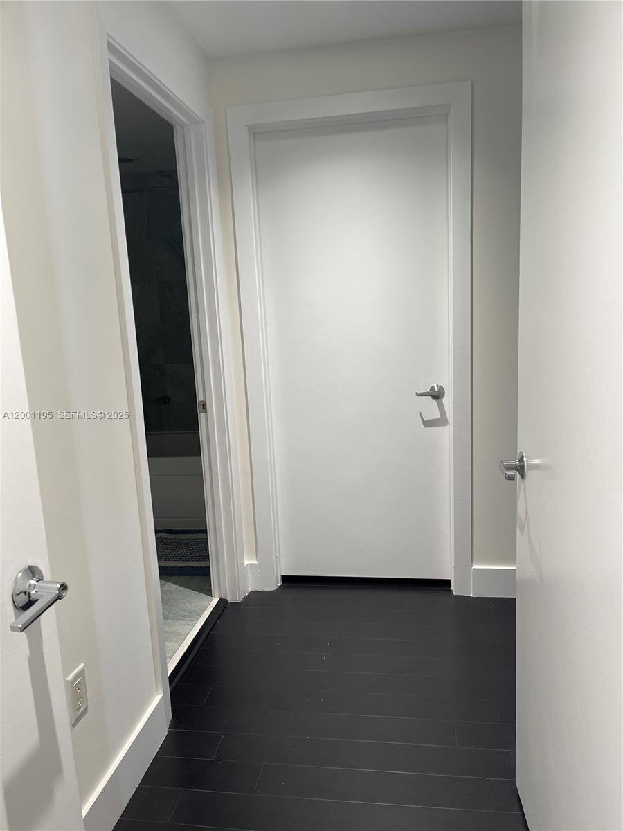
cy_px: 416
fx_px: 624
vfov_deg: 67.3
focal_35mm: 26
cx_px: 312
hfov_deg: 53.1
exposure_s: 1/60
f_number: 1.6
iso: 80
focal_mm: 5.1
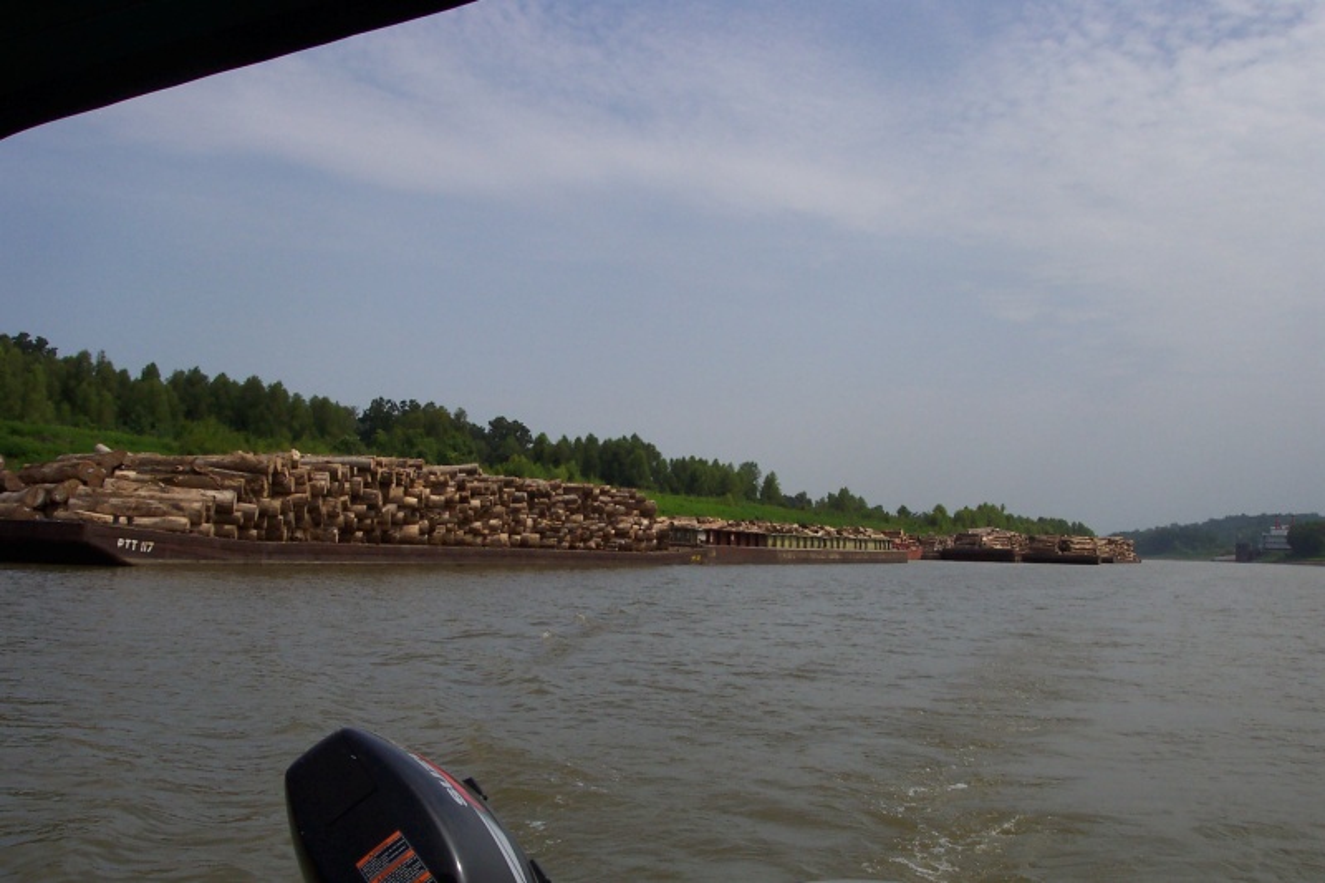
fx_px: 1398
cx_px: 662
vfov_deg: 35.0
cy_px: 442
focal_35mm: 38
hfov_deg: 50.7
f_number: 4.8
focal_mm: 8
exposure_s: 1/1000
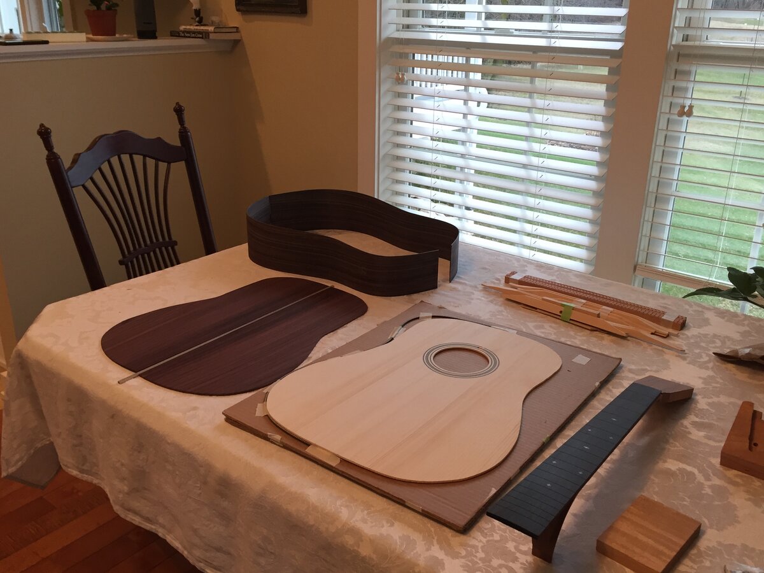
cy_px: 286
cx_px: 382
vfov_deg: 48.2
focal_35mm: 29
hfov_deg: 61.7
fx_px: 640
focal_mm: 4.15
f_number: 2.2
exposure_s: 1/33
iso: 50
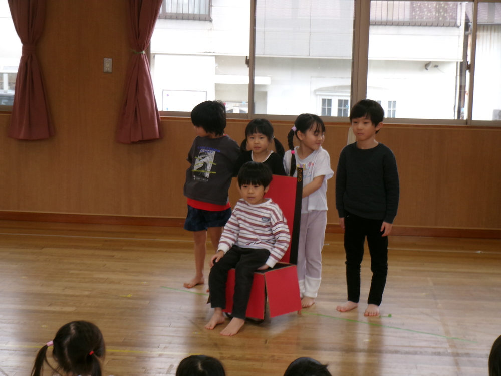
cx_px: 250
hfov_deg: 25.0
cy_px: 188
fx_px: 1129
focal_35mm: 78
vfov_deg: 18.9
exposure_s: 1/34
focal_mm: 14
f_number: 5.4
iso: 156
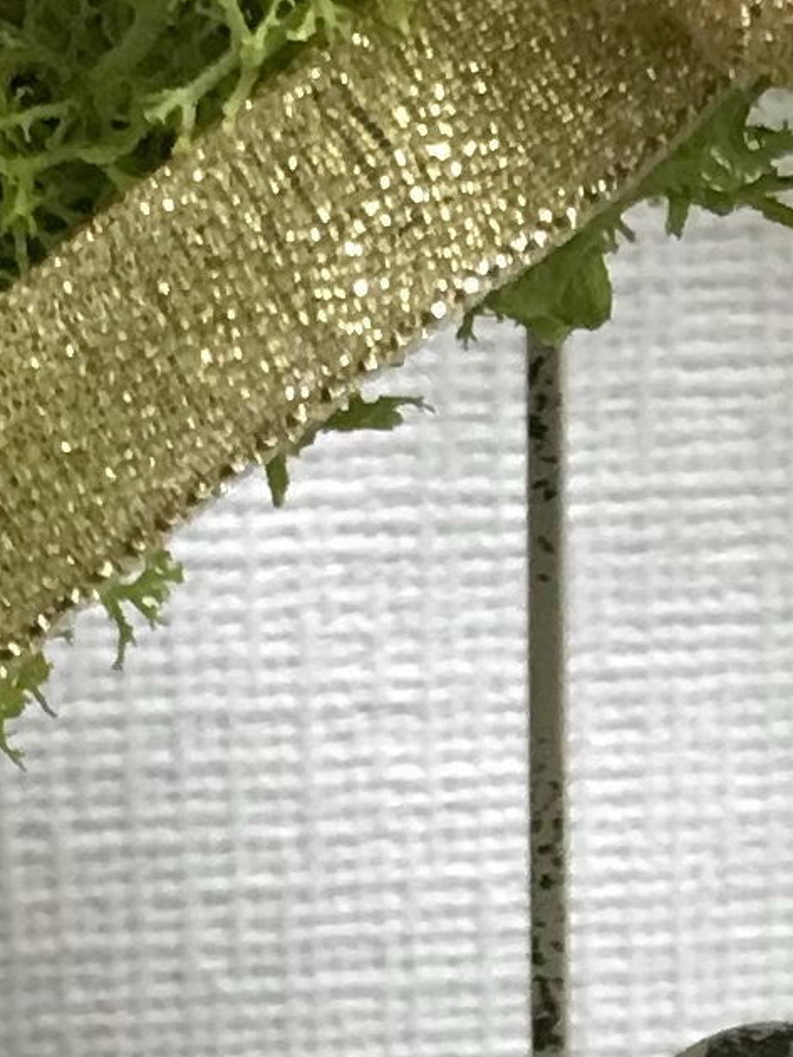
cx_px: 592
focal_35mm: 179
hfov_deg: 8.3
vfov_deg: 10.5
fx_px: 5469
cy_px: 1811
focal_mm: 3.99
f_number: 1.8
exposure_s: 1/17
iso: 64
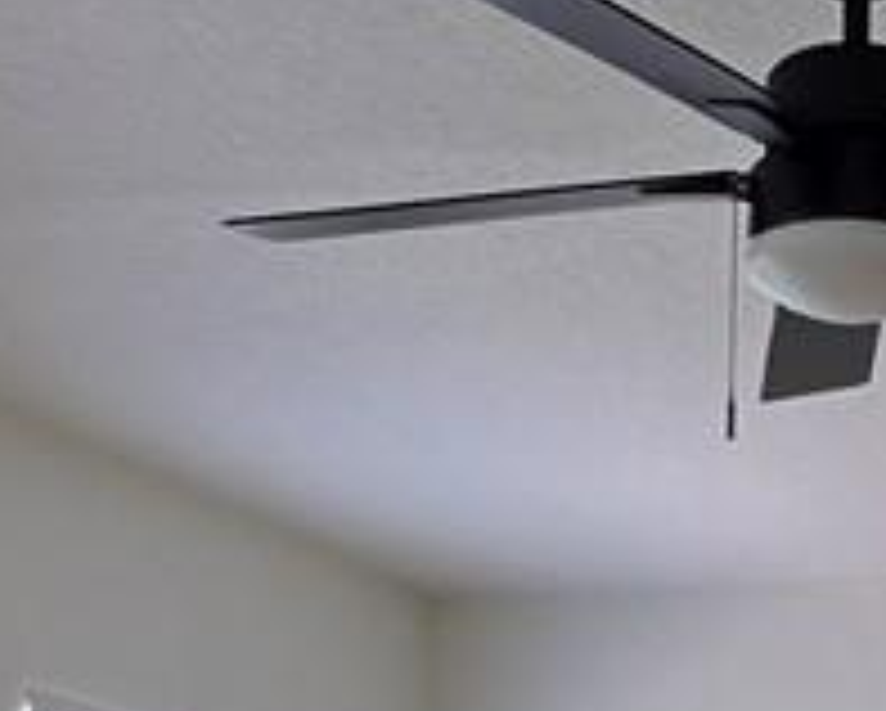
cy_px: 1606
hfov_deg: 18.2
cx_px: 846
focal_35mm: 103
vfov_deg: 12.4
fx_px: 2704
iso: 50
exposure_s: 1/120
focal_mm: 2.2
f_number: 1.9
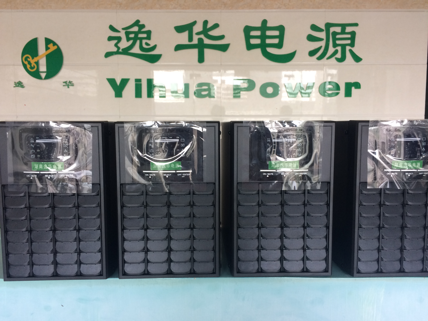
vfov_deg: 48.2
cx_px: 214
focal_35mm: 29
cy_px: 160
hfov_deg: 61.7
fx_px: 359
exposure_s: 1/33
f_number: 2.2
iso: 40
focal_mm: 4.15
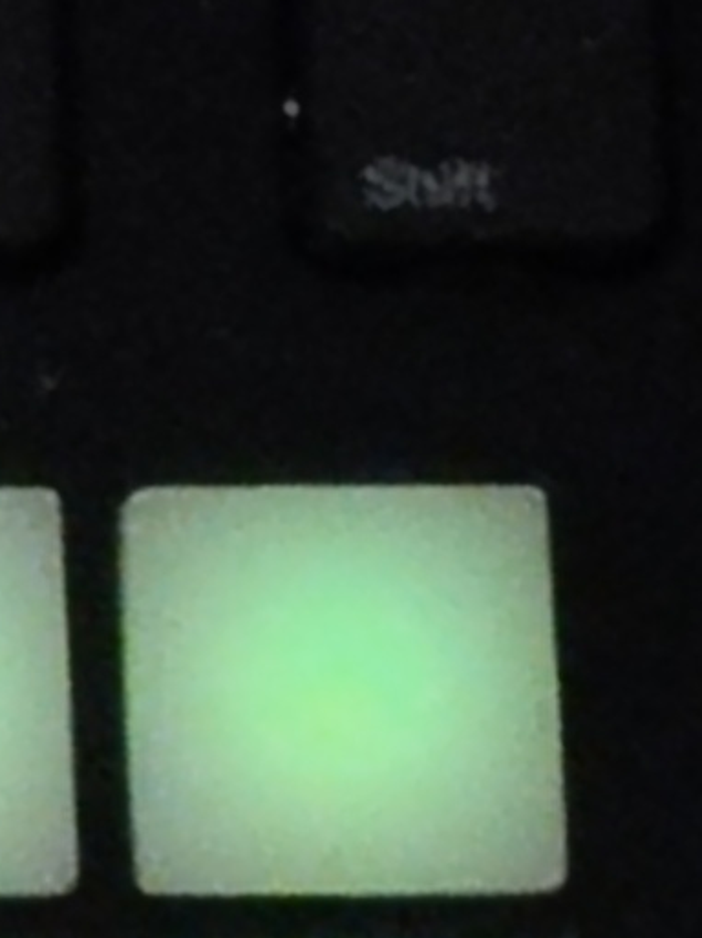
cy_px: 720
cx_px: -2207
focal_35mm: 589
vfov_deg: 3.4
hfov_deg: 2.5
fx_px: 15946
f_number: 1.8
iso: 117
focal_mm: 4.15
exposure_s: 1/20
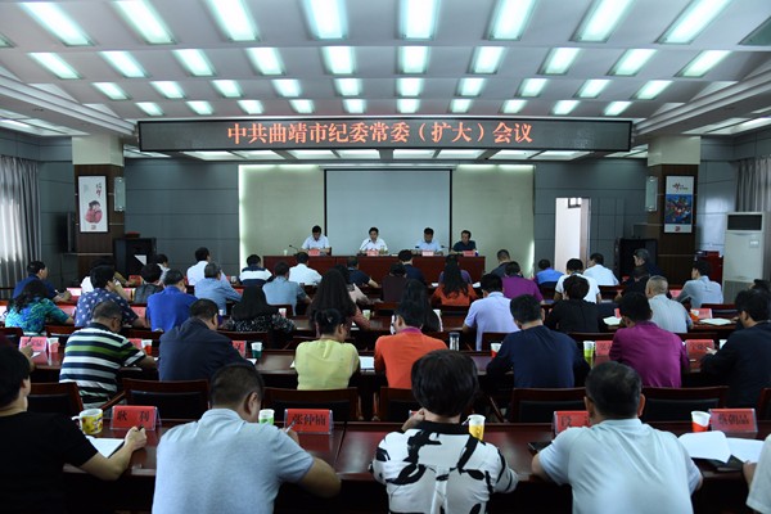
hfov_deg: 73.7
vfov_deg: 53.1
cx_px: 386
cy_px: 257
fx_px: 514
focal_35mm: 24
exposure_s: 1/60
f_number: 5
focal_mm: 24
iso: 1000
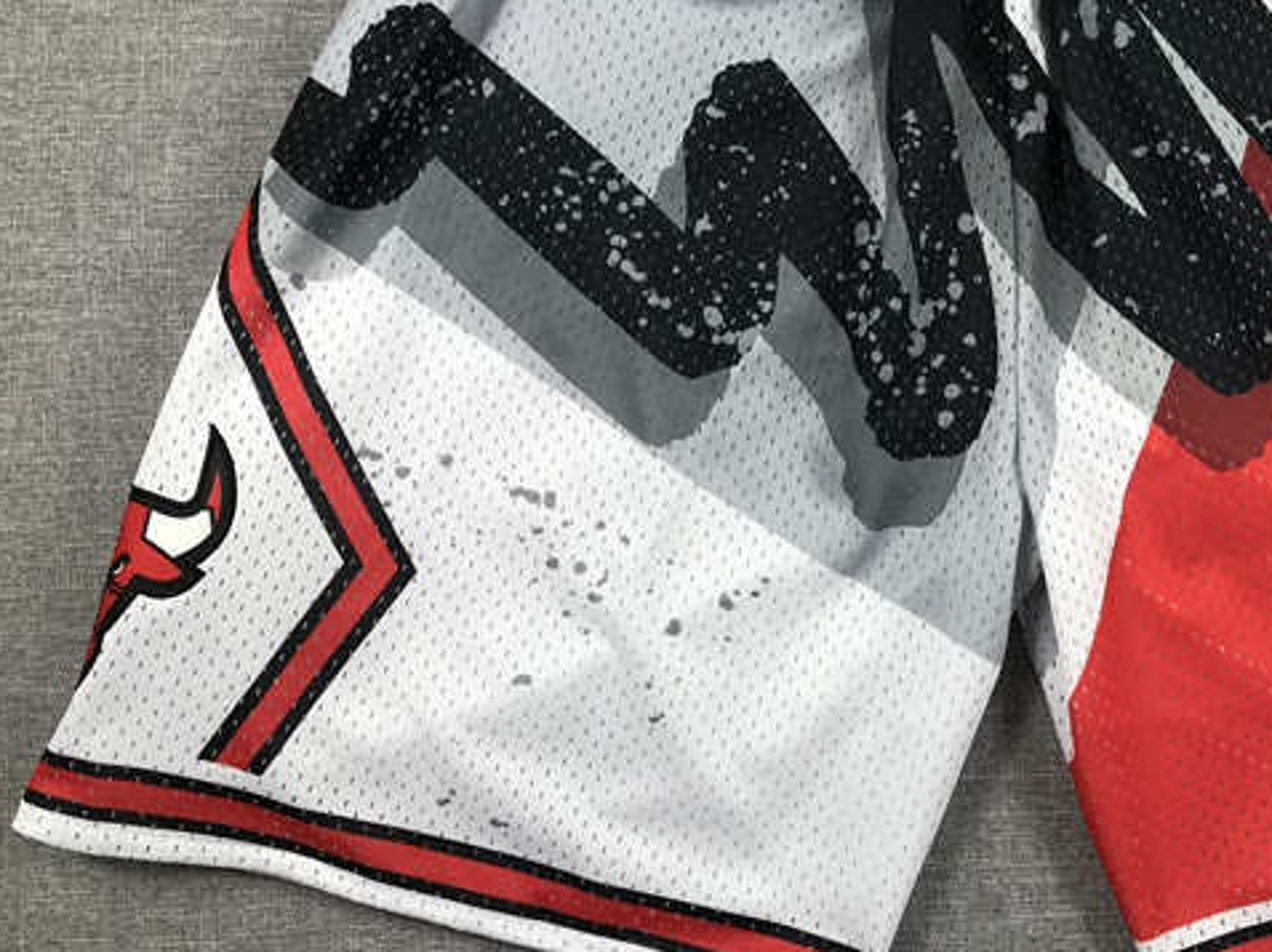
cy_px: 344
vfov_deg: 30.7
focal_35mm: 47
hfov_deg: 39.1
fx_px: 1726
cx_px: 989
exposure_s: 1/100
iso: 25
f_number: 1.8
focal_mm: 3.99
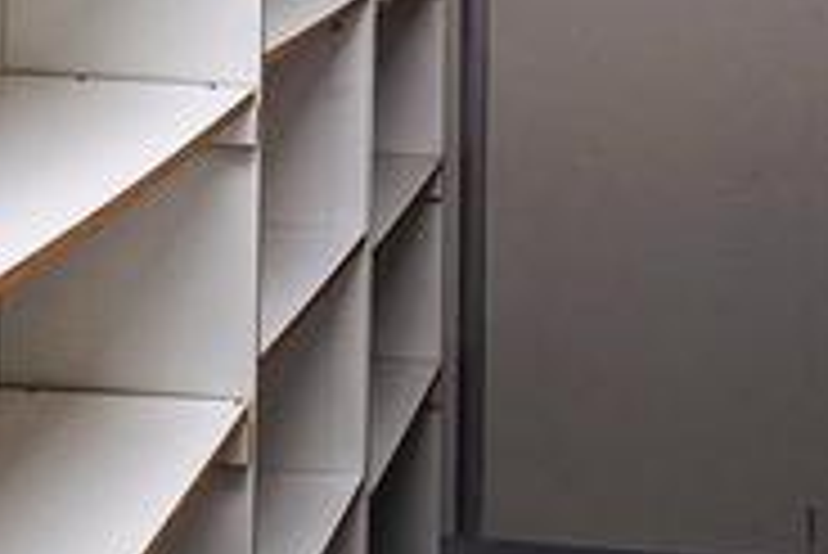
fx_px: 2394
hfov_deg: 19.6
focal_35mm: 104
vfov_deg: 12.6
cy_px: -243
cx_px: 428
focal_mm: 5.54
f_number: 1.8
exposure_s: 1/50
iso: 64
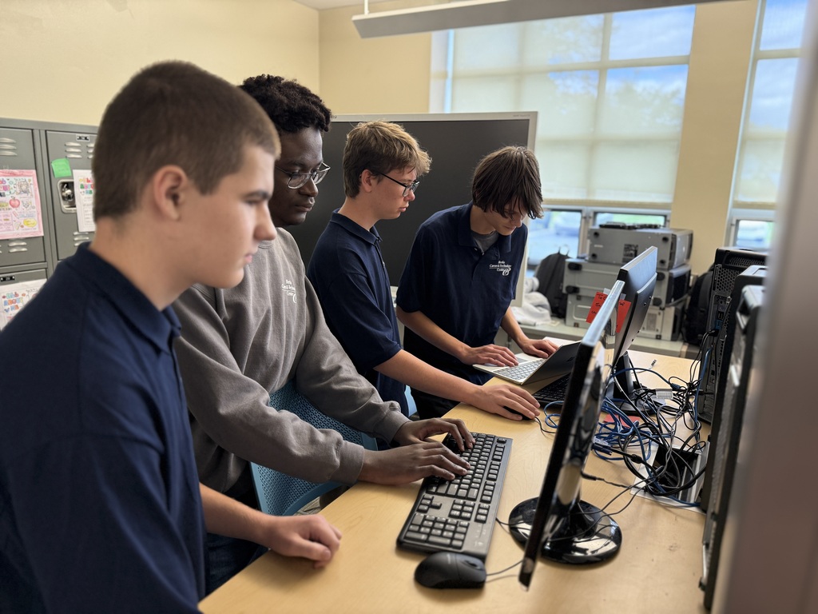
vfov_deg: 56.8
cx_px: 409
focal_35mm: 24
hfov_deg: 71.6
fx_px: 567
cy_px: 307
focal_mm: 6.76
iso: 200
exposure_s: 1/60
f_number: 1.78
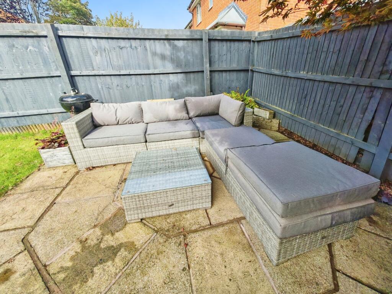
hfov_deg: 106.2
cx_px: 196
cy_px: 147
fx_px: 147
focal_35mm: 13
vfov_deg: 89.9
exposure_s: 1/240
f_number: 2
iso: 50
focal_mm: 1.82
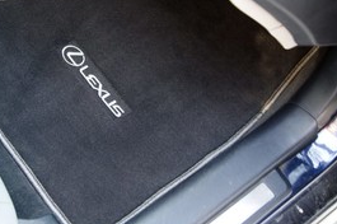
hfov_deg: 34.8
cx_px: 118
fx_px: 533
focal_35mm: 57
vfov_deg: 23.7
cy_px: 86
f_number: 4
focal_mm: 24
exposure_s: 1/6
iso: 400
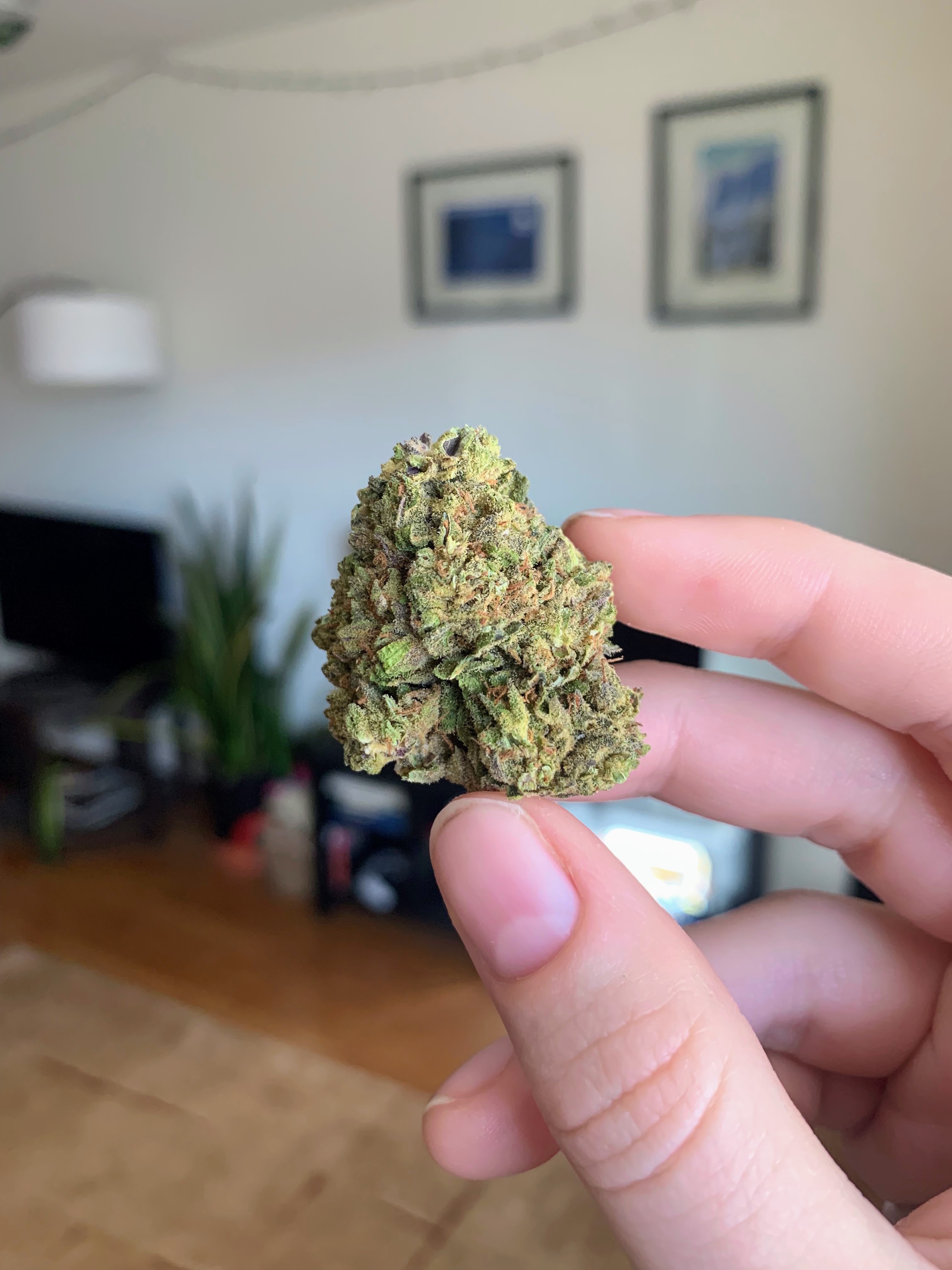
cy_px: 635
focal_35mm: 26
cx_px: 476
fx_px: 953
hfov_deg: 53.1
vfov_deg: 67.3
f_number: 1.8
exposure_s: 1/90
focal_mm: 4.25
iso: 100
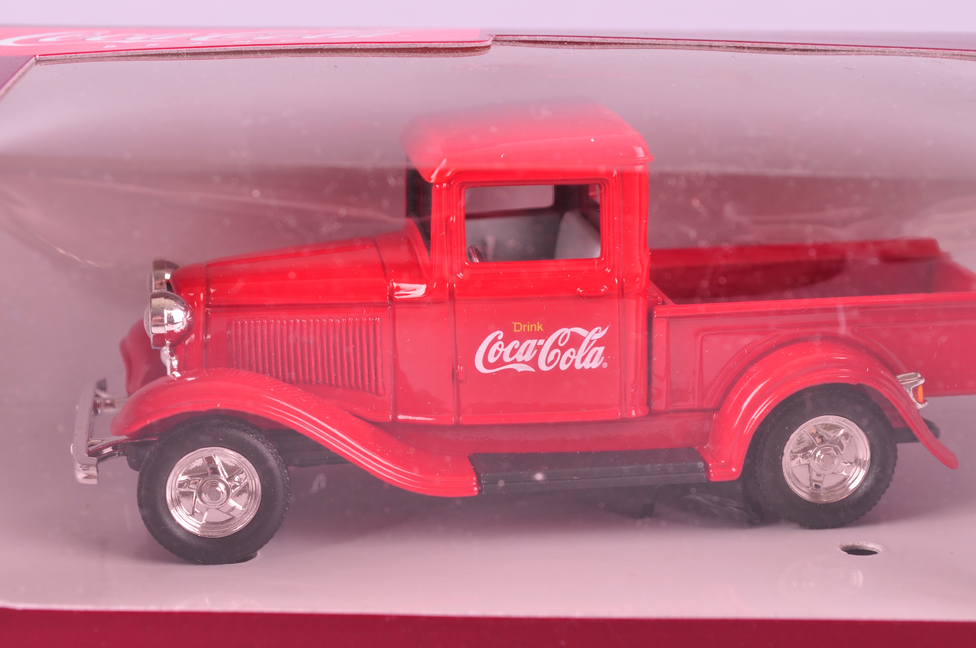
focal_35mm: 82
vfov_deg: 16.5
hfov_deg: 24.6
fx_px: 2234
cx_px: 488
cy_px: 324
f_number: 11
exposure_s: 1/125
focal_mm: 55
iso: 160
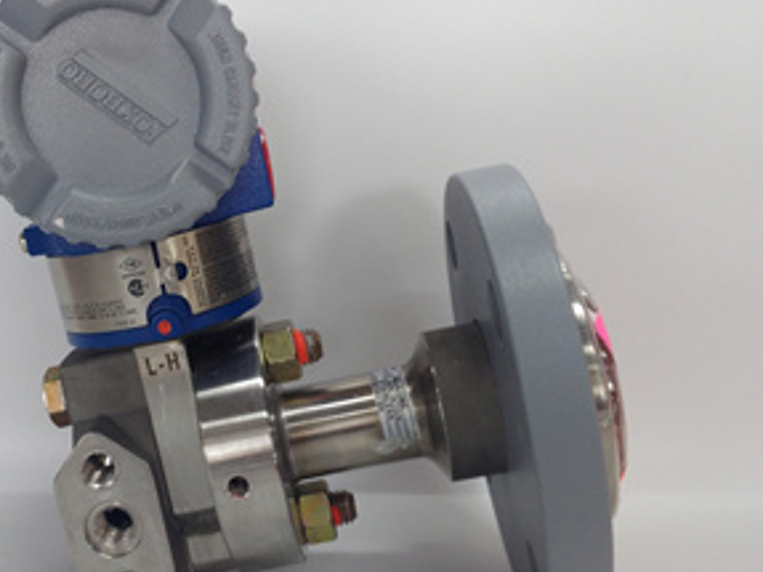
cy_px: 310
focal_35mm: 47
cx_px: 242
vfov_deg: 30.8
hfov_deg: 39.9
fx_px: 1036
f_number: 2
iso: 120
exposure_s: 1/50
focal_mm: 3.79
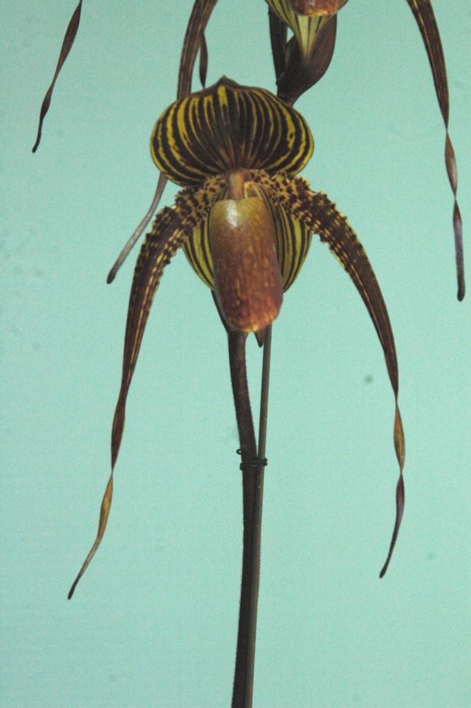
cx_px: 236
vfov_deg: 13.1
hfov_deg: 8.7
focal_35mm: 158
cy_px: 354
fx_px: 3096
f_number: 8
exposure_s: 1/640
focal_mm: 105
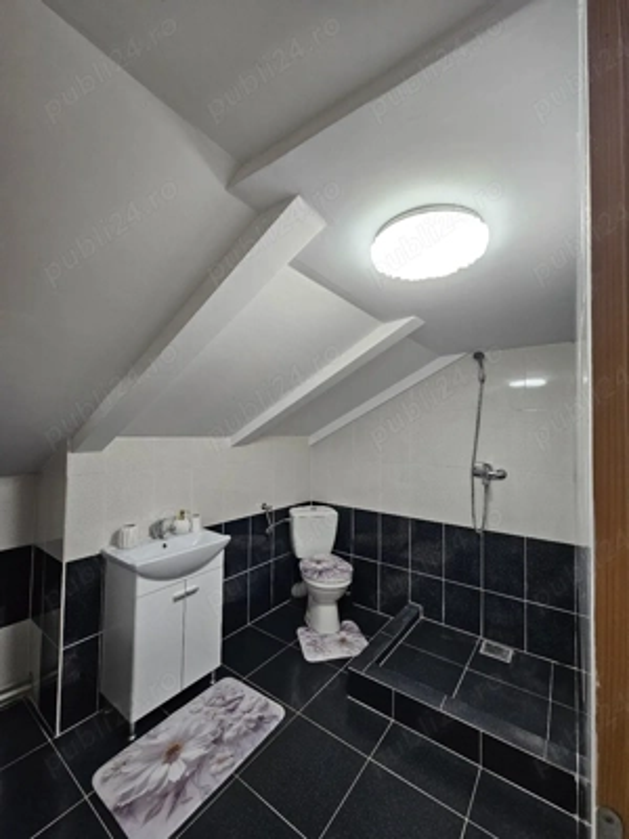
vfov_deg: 106.2
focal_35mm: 13
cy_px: 420
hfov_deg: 89.9
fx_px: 315
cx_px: 314
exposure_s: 1/70.9
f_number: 2.2
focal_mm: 2.2
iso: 100
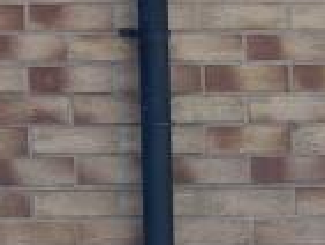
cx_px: -627
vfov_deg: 7.8
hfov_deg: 8.7
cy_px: -81
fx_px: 1776
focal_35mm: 189
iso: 32
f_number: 1.8
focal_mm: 4.25
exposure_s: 1/822
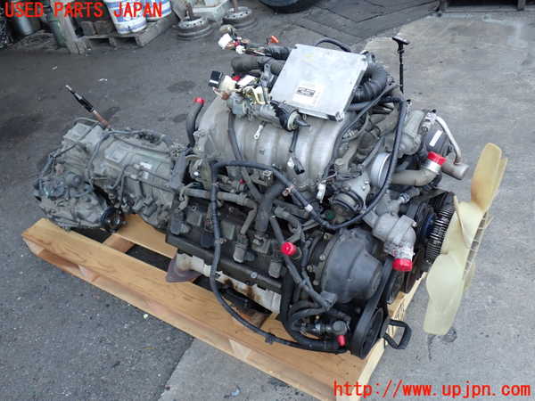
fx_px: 495
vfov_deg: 44.2
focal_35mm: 32
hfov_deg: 56.8
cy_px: 200
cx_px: 268
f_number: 2.4
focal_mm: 5.79
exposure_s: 1/60
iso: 100
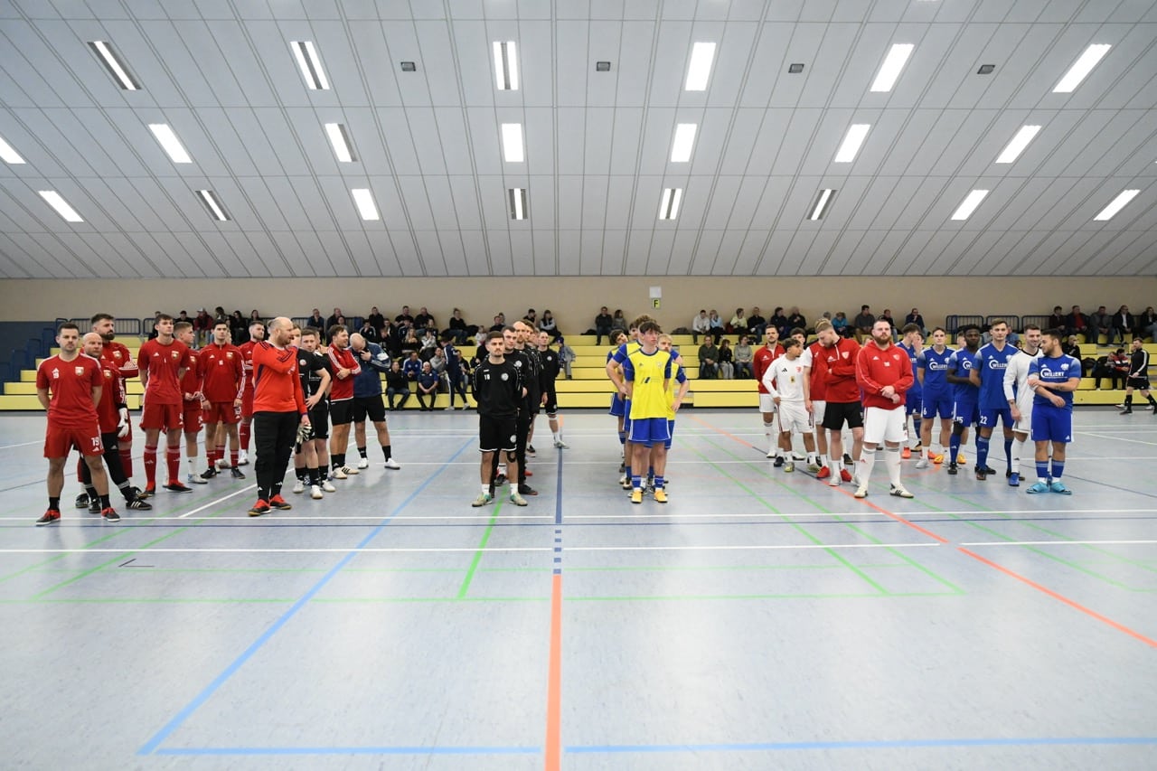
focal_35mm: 30
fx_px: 964
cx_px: 578
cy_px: 386
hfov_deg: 61.9
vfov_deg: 43.6
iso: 8000
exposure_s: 1/1000
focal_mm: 30
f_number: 2.8
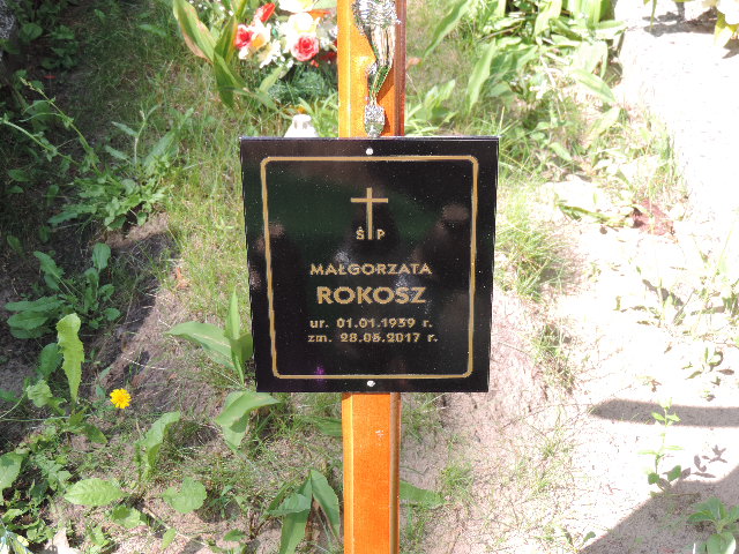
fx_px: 1601
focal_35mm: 75
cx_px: 370
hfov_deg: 26.0
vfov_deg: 19.6
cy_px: 277
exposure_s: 1/100
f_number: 3.9
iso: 80
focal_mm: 13.3
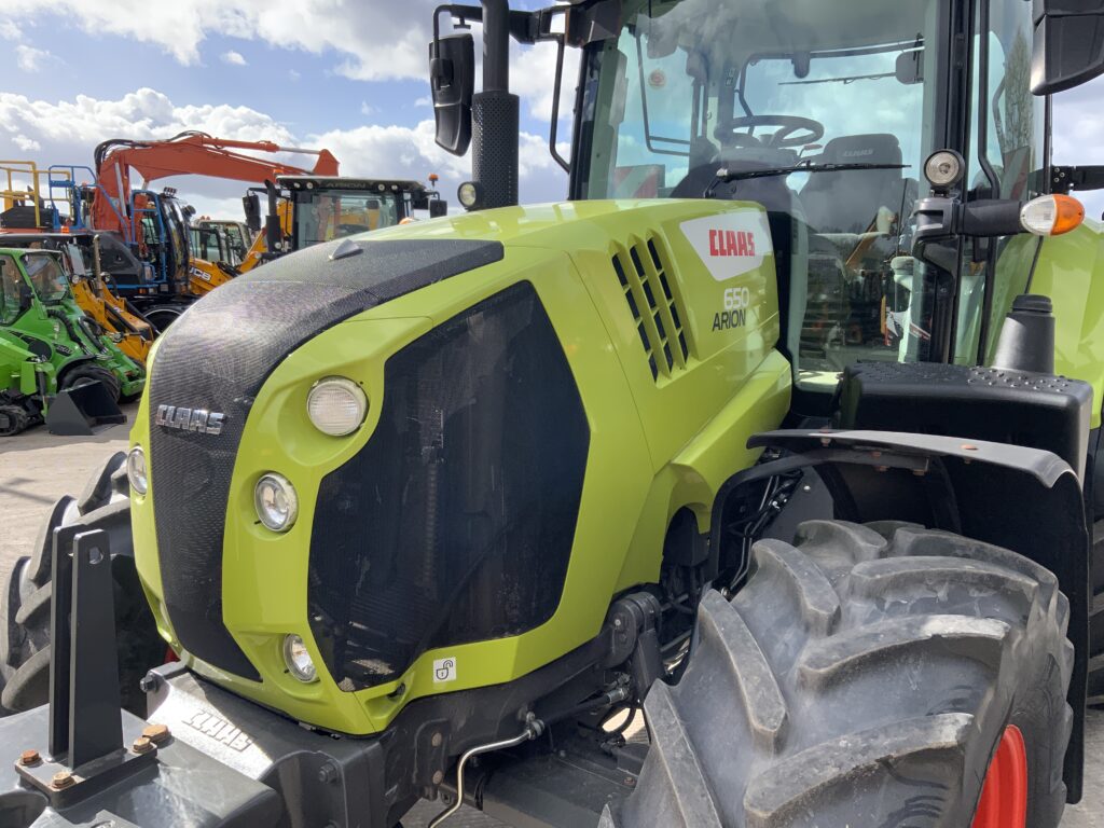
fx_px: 925
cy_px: 414
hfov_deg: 61.7
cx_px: 552
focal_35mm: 29
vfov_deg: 48.2
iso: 16
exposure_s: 1/898
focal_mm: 3
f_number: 1.8
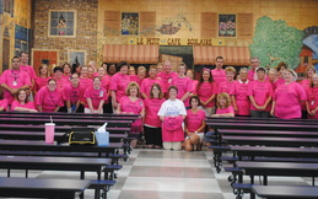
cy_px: 60
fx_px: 718
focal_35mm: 83
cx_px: 142
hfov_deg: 25.0
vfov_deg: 15.7
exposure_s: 1/15
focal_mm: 35
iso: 400
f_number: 5
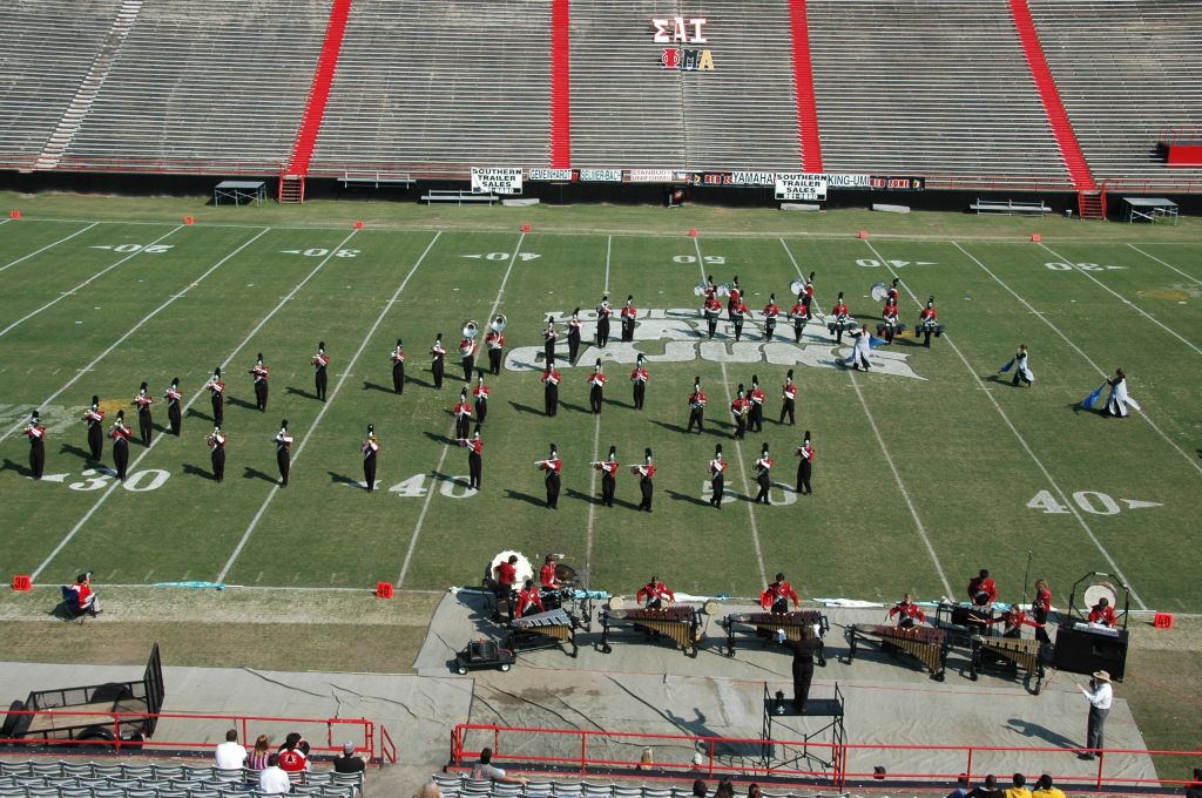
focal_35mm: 48
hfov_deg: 41.2
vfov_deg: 28.0
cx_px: 601
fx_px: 1601
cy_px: 399
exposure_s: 1/320
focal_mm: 32
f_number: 10
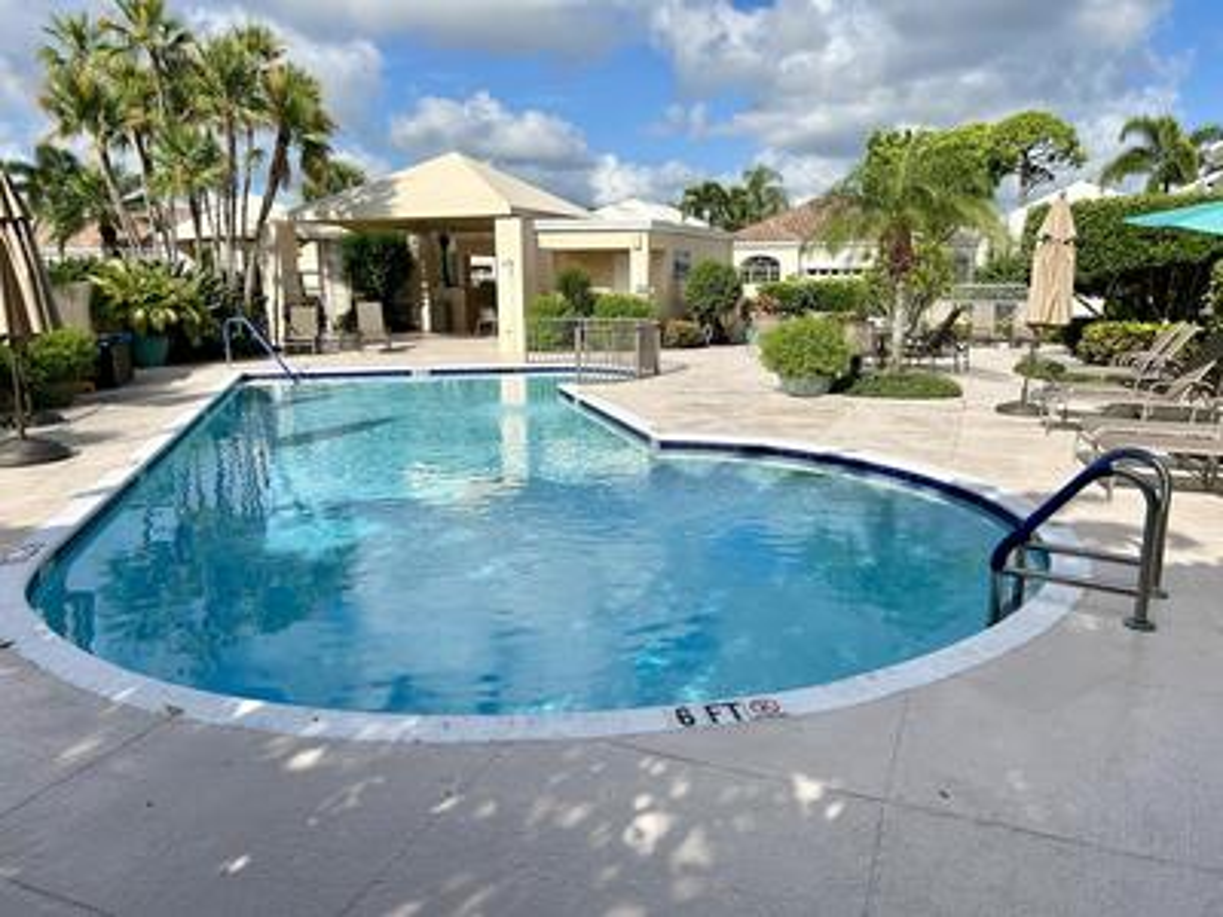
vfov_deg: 53.1
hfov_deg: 67.3
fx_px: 919
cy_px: 458
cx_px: 612
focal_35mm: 26
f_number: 1.5
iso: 50
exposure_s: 1/5882
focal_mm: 5.7
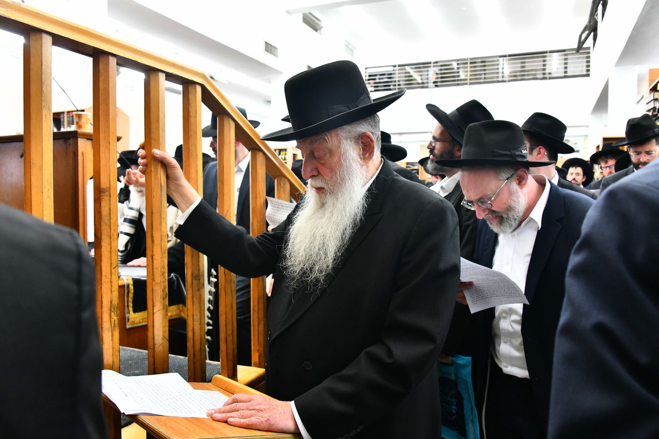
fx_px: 512
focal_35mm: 28
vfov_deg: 46.4
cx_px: 330
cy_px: 220
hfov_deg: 65.5
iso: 2000
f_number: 5.6
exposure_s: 1/100
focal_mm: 28
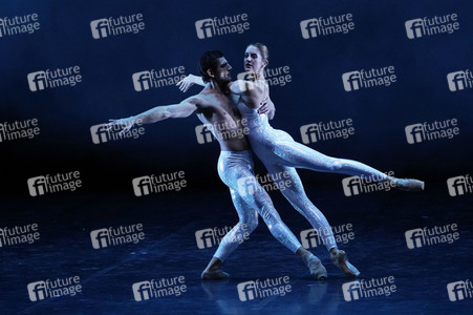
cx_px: 236
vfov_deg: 5.3
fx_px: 3427
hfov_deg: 7.9
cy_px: 158
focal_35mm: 261
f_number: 6.3
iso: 6400
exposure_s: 1/320
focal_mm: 261
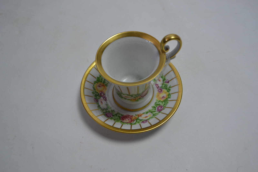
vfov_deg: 40.0
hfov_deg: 57.2
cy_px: 86
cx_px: 129
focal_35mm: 33
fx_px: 237
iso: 400
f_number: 4
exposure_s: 1/50
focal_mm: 22
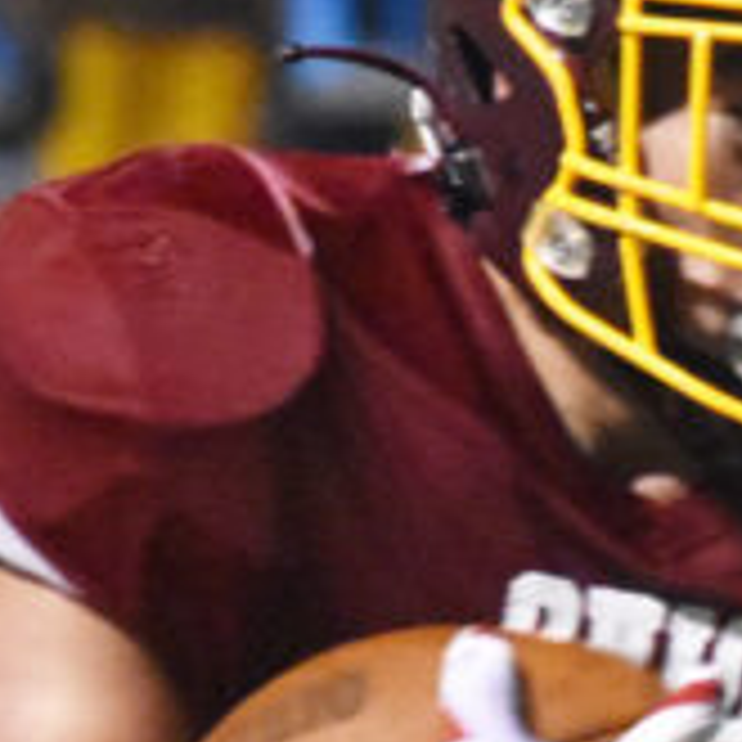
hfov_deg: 1.1
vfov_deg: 1.1
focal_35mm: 1571
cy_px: 924
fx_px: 38094
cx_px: 598
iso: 6400
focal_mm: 185
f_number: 5.3
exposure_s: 1/400
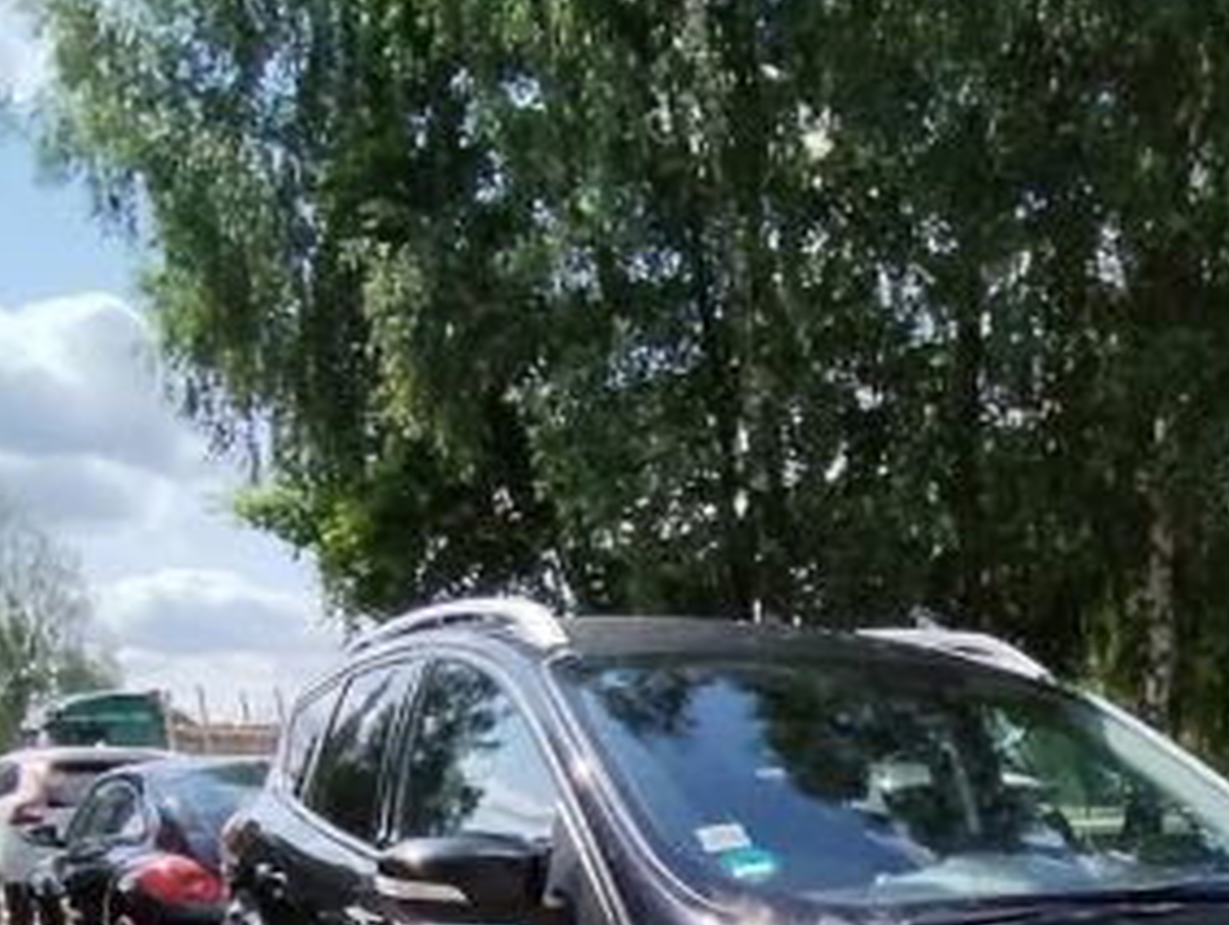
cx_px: 1129
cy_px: 1114
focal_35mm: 42
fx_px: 1493
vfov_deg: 29.5
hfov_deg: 40.9
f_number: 2.2
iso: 100
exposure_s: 1/3940
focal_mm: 1.42
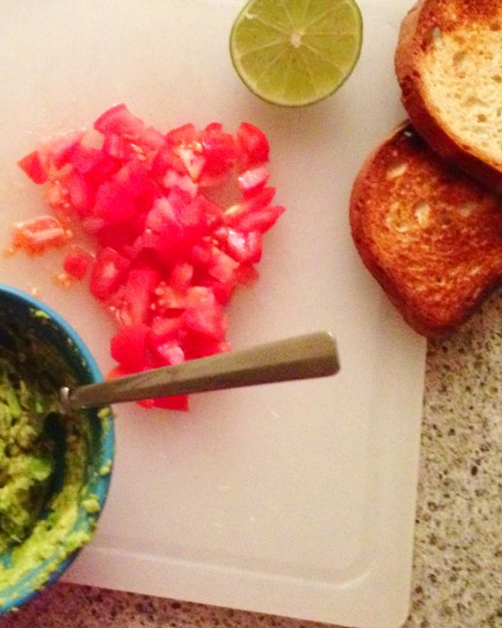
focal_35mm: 67
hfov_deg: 22.3
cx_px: 63
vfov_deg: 28.2
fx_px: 1245
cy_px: 221
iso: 400
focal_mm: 4.28
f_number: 2.4
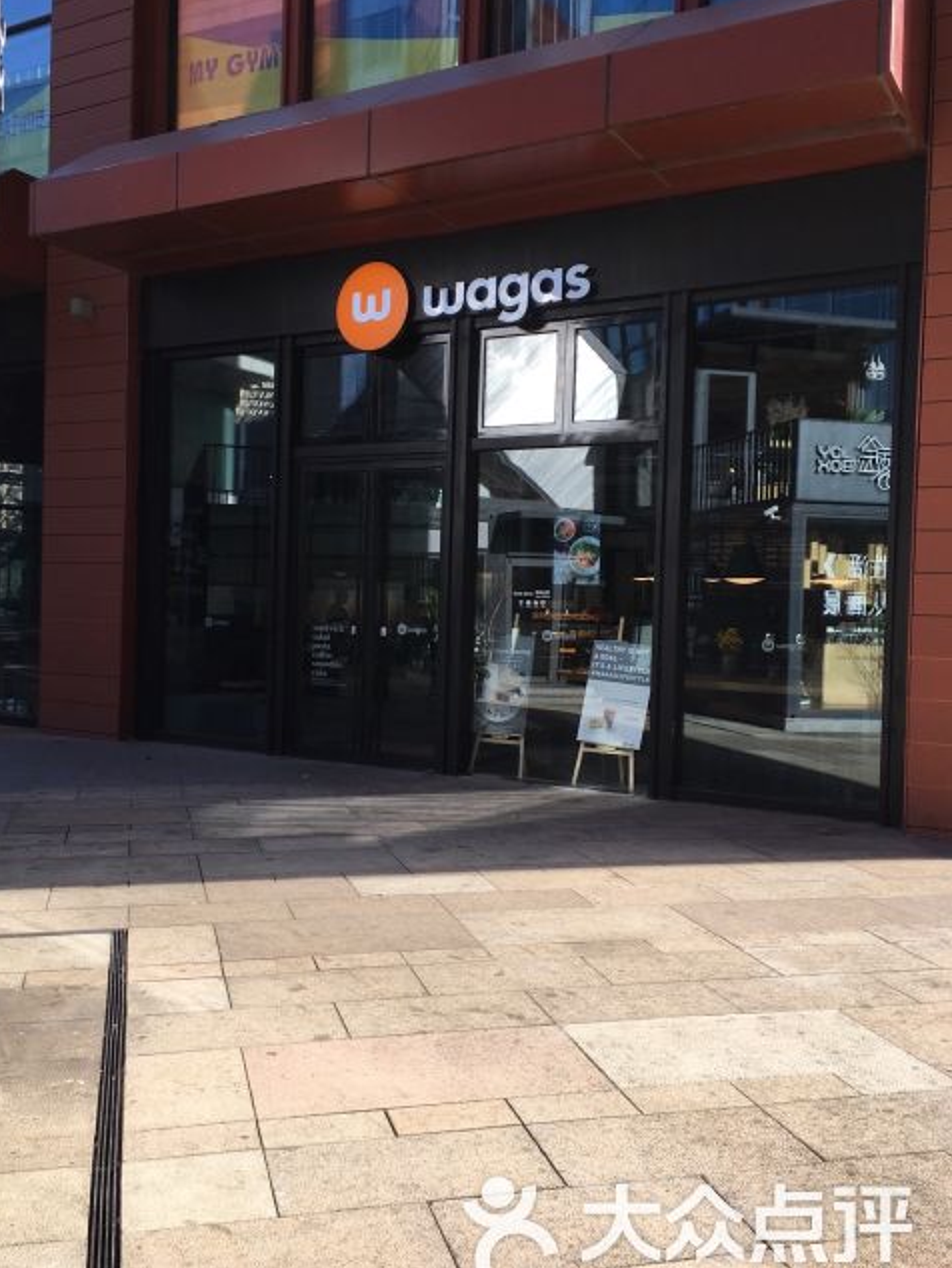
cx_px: 439
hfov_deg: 44.2
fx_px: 1173
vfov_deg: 56.8
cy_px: 628
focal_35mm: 32
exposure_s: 1/398
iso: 25
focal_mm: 4.15
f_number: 2.2
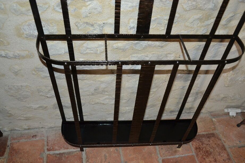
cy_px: 82
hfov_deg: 59.5
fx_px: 214
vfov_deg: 41.7
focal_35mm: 32
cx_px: 122
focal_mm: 21
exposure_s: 1/60
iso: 1400
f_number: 3.8
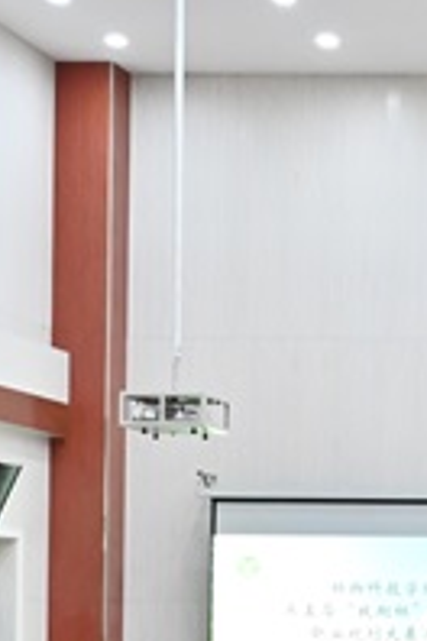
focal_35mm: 109
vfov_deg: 18.4
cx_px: 932
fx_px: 1939
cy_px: 586
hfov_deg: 11.1
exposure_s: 1/125
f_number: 6.3
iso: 6400
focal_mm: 24
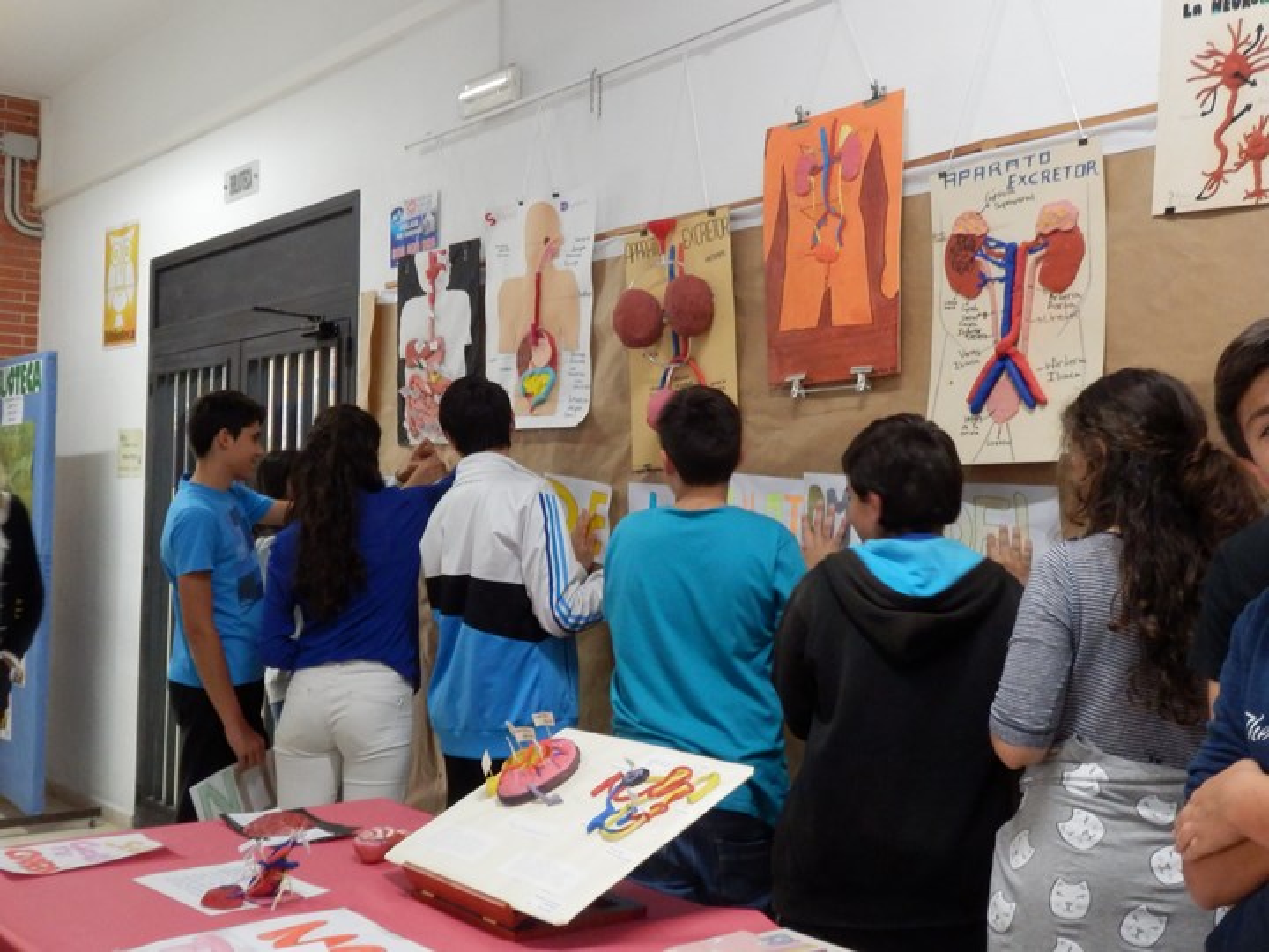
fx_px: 1356
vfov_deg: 38.7
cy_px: 476
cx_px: 634
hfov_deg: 50.1
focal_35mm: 37
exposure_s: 1/13
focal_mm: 6.6
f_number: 3.6
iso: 800
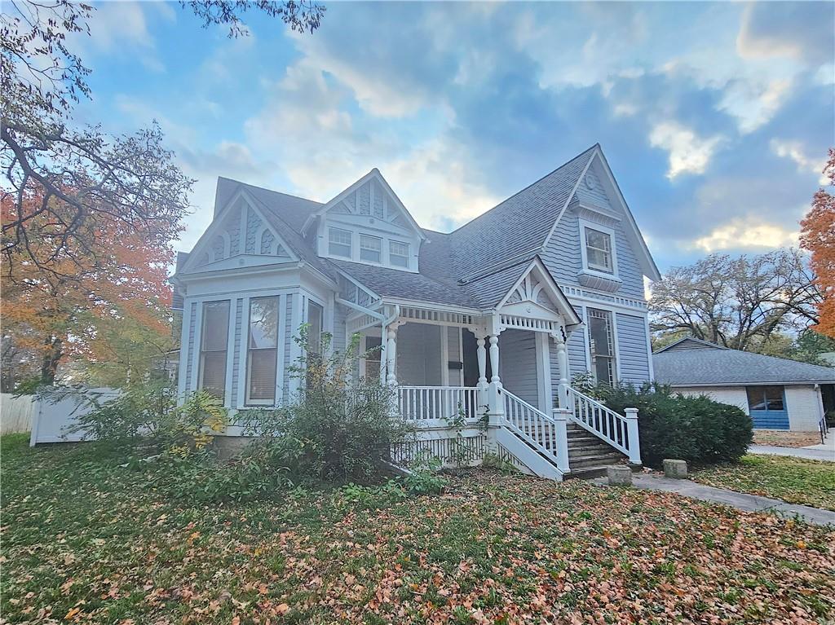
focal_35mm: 13
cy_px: 312
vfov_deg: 89.9
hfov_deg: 106.2
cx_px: 418
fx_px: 313
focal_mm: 2.2
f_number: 2.2
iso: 80
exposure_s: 1/60.2
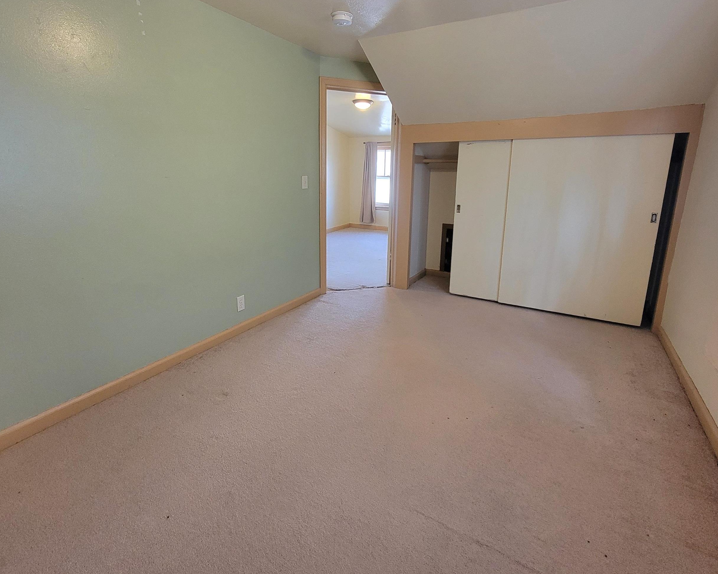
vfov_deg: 79.8
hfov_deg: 93.1
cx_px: 359
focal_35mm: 16
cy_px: 242
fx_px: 340
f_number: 2.2
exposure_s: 1/60.2
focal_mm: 2.2
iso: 400
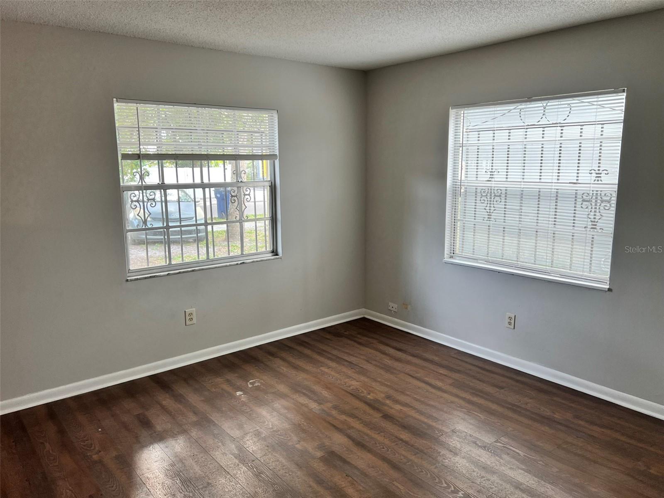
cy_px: 249
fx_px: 499
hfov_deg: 67.3
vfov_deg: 53.1
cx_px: 332
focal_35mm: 26
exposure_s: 1/120
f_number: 1.5
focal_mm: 5.7
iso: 50
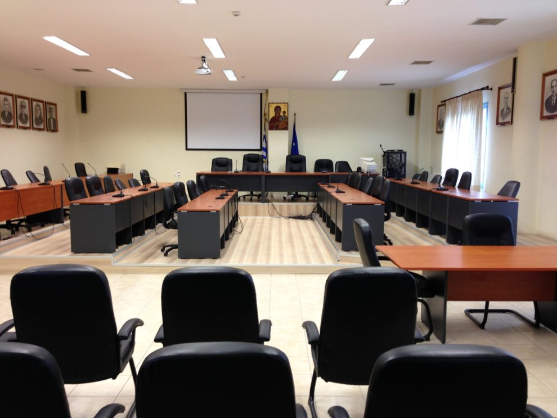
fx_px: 531
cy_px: 209
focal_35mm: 33
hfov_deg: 55.3
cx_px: 278
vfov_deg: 43.0
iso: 64
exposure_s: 1/20
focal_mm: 4.13
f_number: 2.4
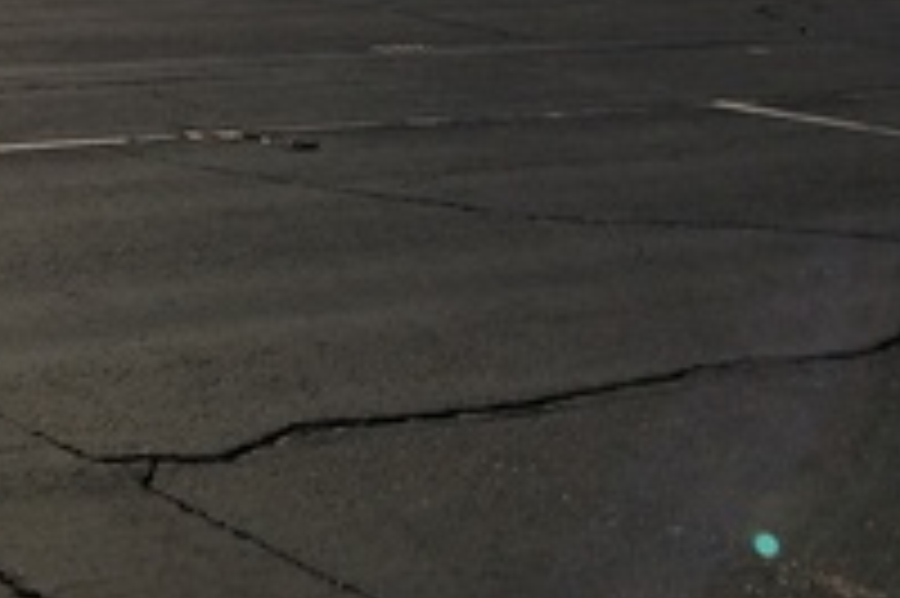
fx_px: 1823
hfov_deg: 26.2
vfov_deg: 17.5
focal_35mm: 73
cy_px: -182
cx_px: -4
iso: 50
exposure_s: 1/9856
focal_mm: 4.2
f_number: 1.7
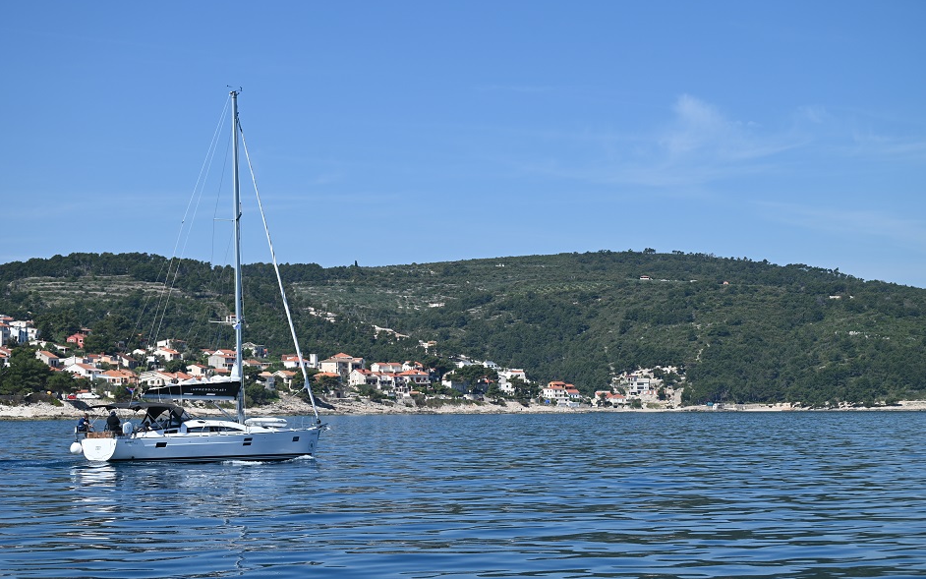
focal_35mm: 72
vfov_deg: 18.1
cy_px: 275
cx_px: 460
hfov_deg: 28.6
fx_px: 1817
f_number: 6.3
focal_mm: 70
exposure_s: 1/640
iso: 100
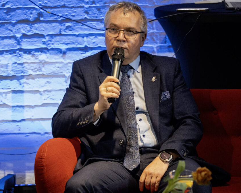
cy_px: 82
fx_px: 1006
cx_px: 142
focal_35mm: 141
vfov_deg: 10.9
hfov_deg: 13.7
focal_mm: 70
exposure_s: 1/640
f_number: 3.2
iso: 3200
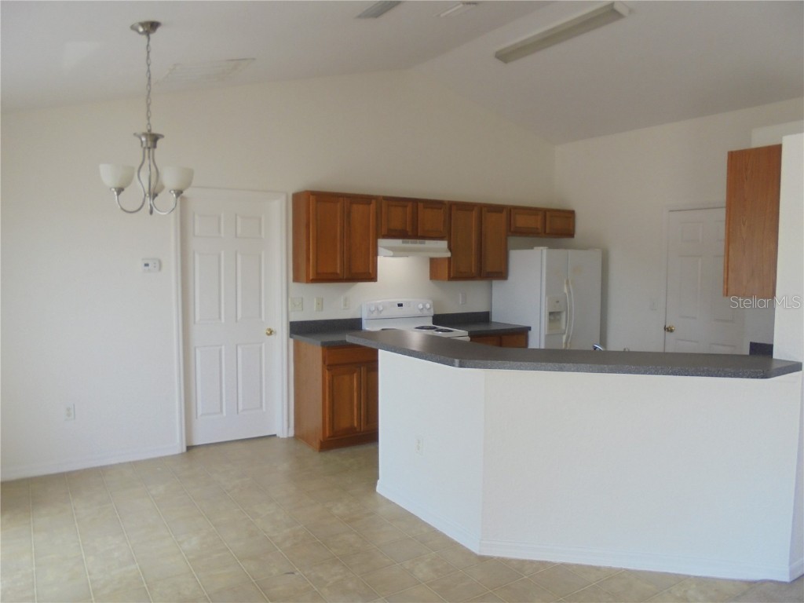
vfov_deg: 53.1
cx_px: 402
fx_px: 604
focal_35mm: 26
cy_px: 302
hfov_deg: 67.3
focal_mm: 4.6
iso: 100
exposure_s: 1/30
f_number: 3.5
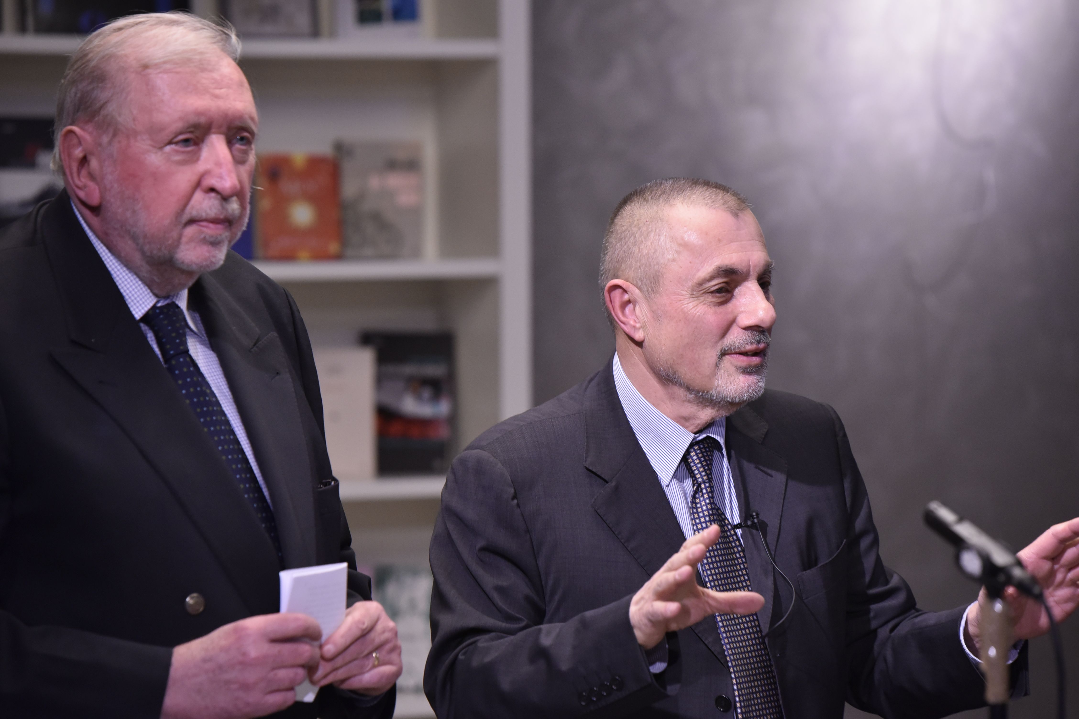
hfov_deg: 11.4
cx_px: 540
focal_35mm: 180
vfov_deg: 7.6
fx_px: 5395
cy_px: 360
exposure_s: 1/200
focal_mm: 180
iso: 2500
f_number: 4.5
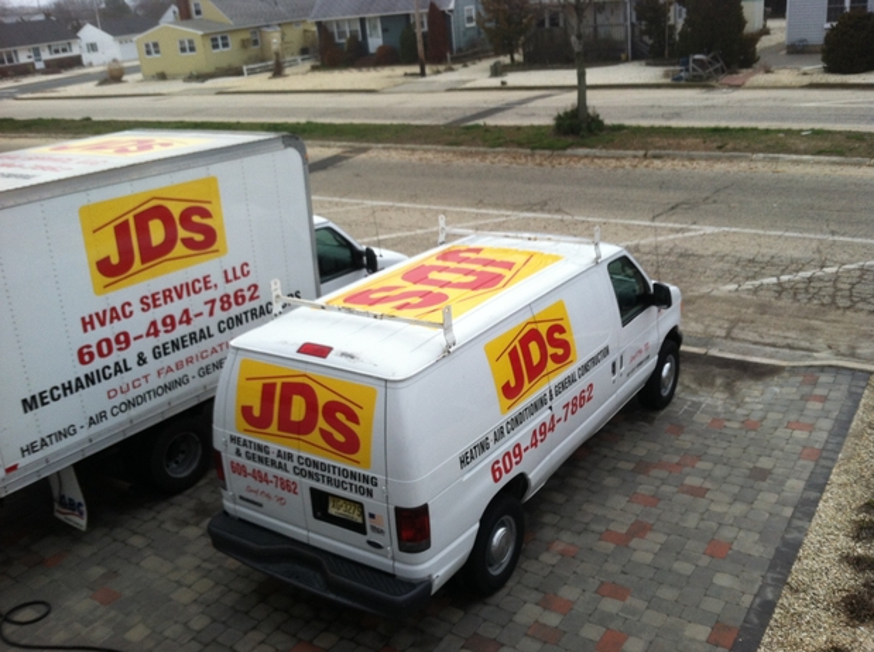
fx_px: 882
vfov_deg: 40.6
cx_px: 437
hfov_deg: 52.7
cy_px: 326
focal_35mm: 35
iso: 80
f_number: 2.8
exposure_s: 1/932
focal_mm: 3.85
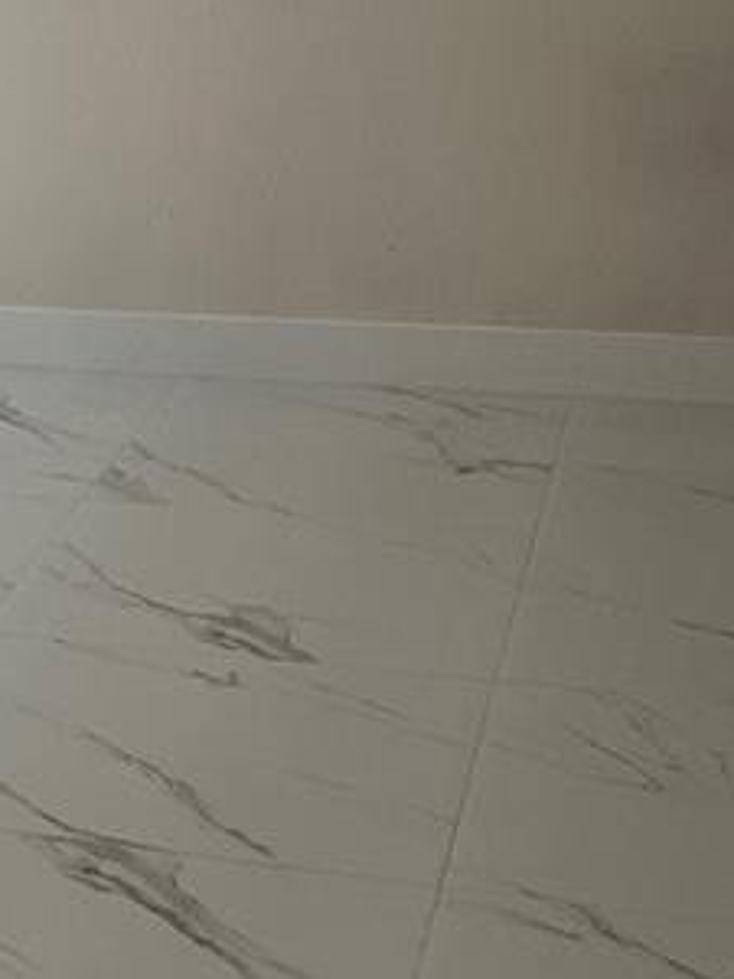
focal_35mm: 96
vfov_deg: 20.4
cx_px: -656
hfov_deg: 13.5
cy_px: 330
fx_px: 2714
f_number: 1.78
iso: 80
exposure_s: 1/5000
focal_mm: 6.86
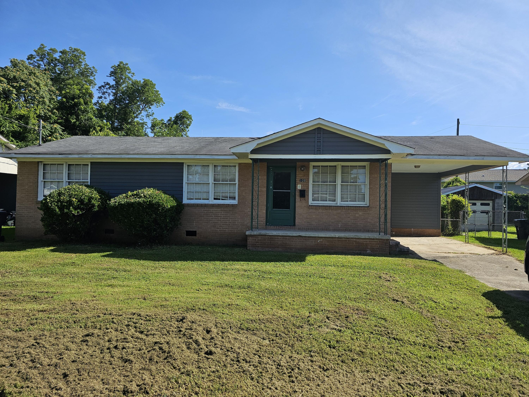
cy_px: 198
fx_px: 351
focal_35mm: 23
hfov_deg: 73.9
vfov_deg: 58.9
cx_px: 264
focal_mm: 6.3
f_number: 1.7
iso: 20
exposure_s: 1/1154
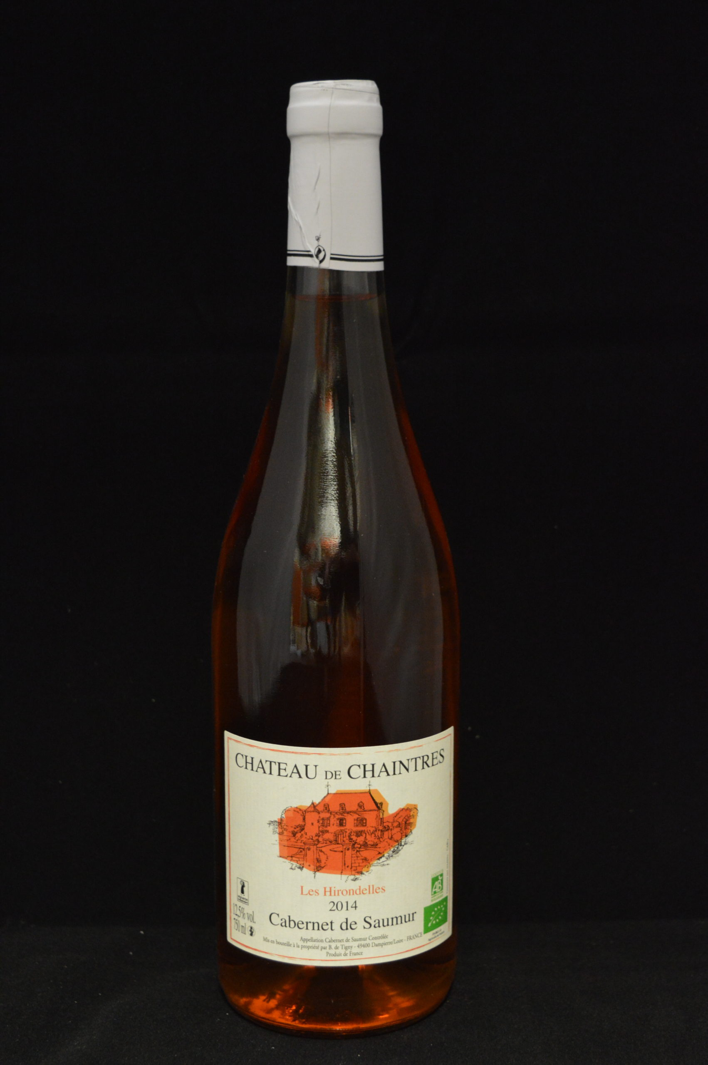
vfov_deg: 35.1
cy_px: 532
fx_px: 1685
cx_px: 354
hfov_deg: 23.7
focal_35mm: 57
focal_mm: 38
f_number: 4.8
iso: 2000
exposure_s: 1/15
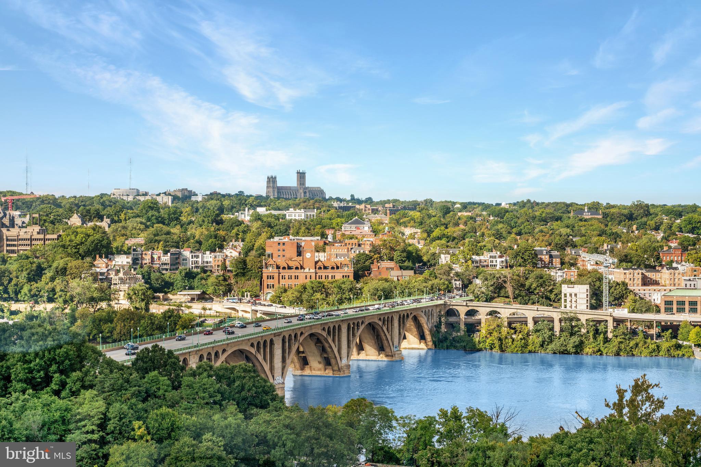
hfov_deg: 28.8
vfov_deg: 19.5
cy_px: 234
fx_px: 1363
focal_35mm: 70
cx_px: 350
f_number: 8
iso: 320
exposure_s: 1/200
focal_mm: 70
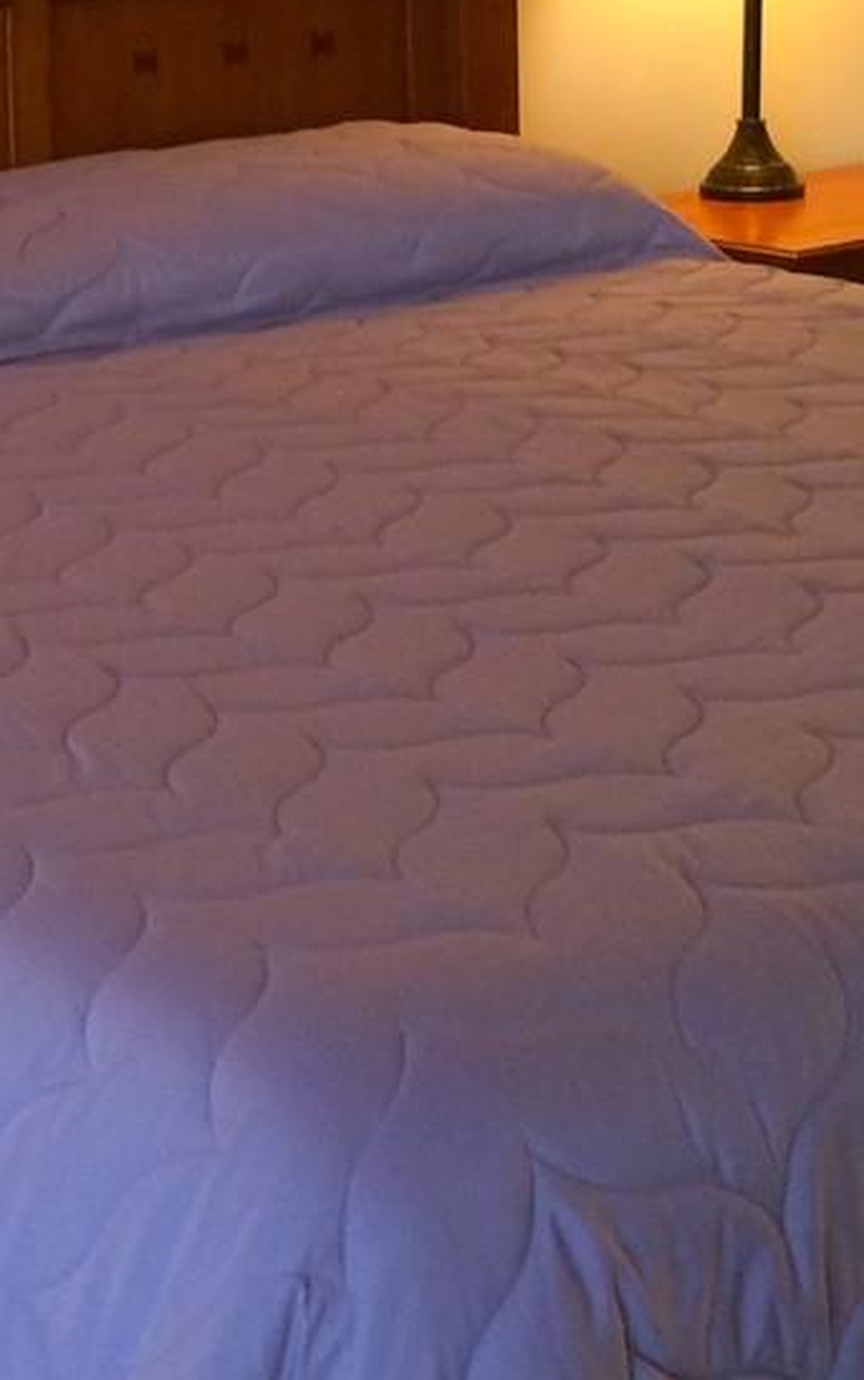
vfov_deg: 22.6
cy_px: 192
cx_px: -45
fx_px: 3385
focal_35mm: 90
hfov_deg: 14.3
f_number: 2.2
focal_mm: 4.15
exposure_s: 1/33
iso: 160
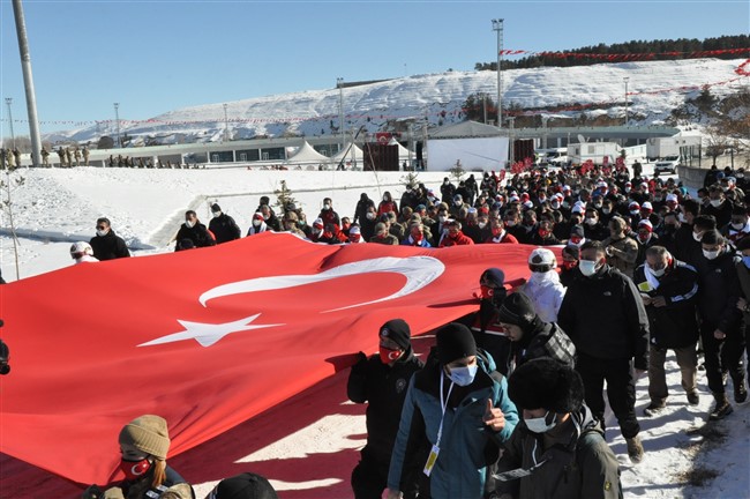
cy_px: 250
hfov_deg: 51.3
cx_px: 375
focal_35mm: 38
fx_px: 780
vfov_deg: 35.4
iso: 1600
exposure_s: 1/1000
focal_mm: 25
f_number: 16
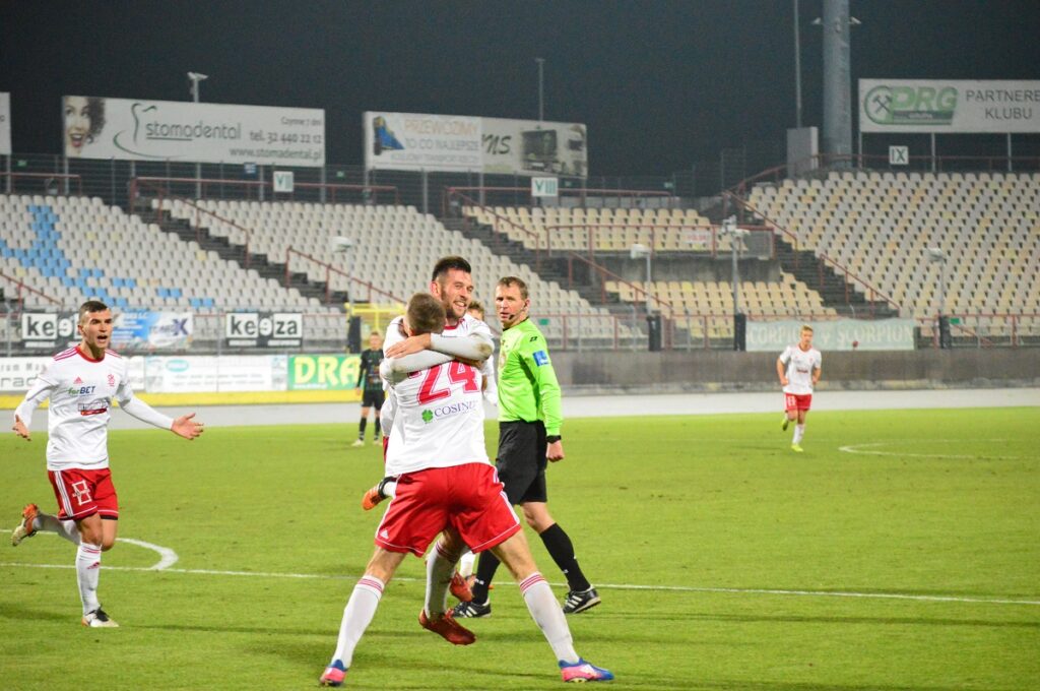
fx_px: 3895
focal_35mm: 135
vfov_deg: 10.1
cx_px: 520
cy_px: 346
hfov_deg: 15.2
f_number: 5
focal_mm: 90
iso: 6400
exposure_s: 1/500
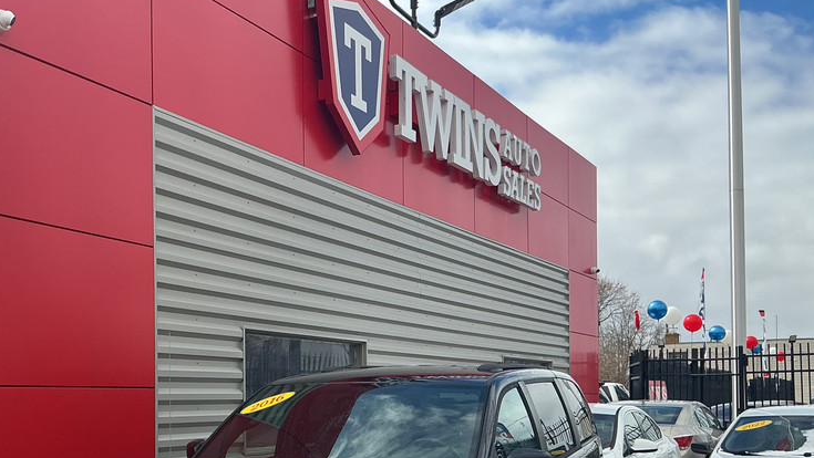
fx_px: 950
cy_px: 381
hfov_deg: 45.9
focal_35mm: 44
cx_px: 295
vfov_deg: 26.5
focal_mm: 3
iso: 25
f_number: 1.8
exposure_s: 1/1534
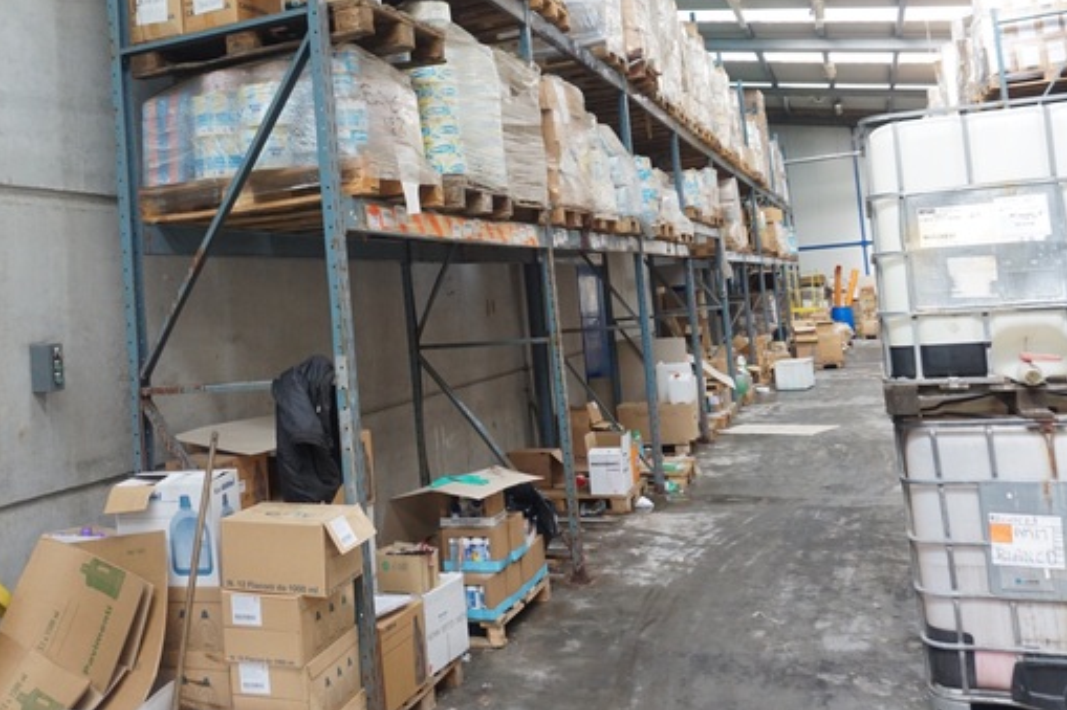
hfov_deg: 55.0
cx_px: 385
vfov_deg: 38.3
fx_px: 1007
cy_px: 216
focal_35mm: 34
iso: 1250
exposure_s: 1/160
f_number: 4
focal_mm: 16
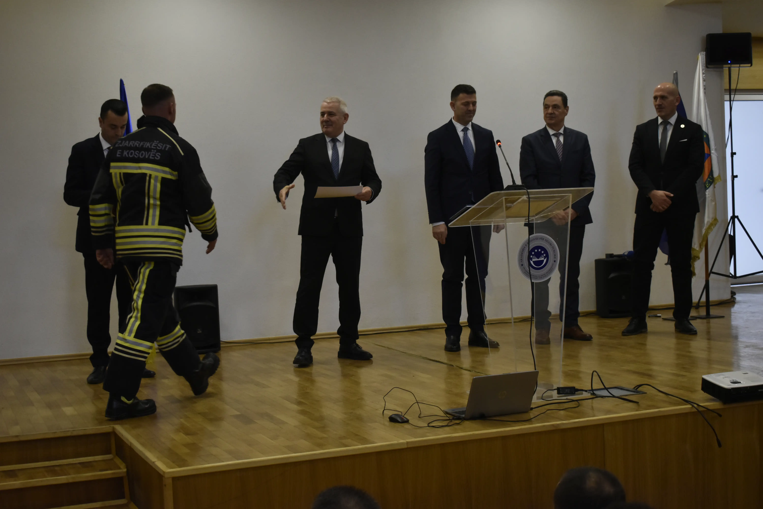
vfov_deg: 25.1
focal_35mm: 54
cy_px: 254
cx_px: 382
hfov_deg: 36.9
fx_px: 1144
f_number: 4.8
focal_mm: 36
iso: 1400
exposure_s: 1/125
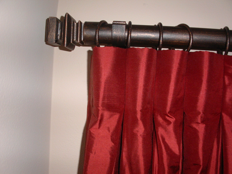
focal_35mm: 38
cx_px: 116
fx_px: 255
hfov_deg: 49.0
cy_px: 87
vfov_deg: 37.7
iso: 100
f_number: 2.8
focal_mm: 7.8
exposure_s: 1/30
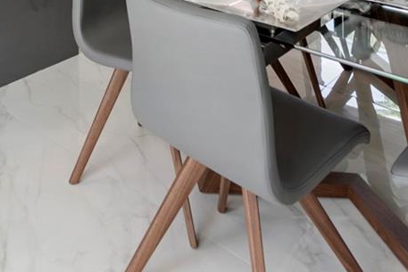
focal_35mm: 49
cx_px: 78
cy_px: -187
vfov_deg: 21.0
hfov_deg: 38.7
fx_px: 555
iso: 320
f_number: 8
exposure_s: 1/10
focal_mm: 14
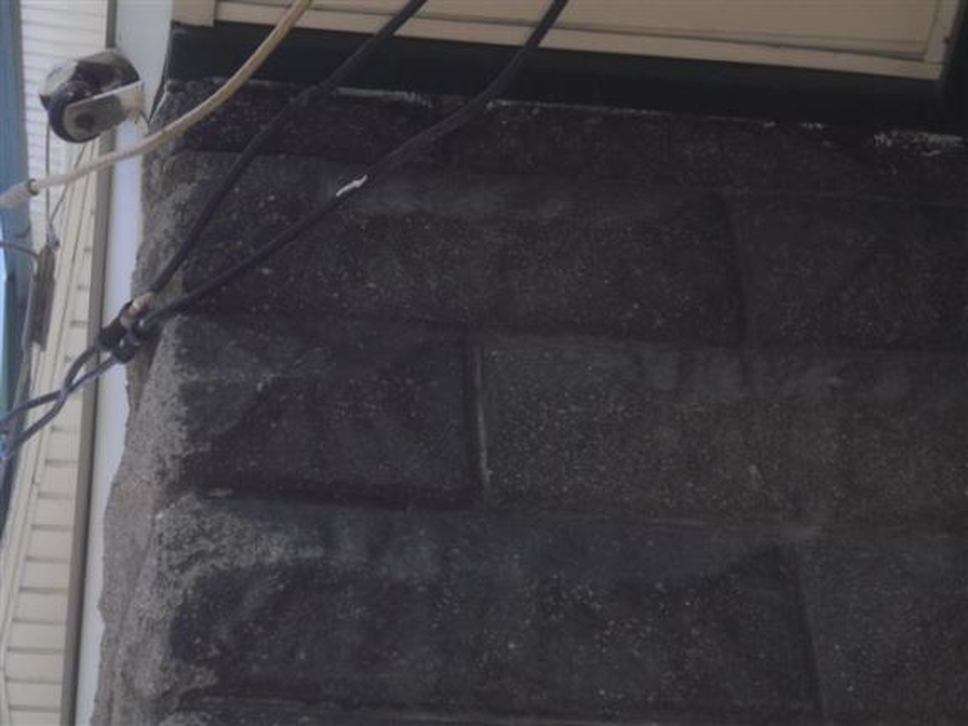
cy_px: 363
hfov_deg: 17.3
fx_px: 3188
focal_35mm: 114
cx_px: 484
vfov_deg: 13.0
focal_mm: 20.1
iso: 100
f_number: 5
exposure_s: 1/160
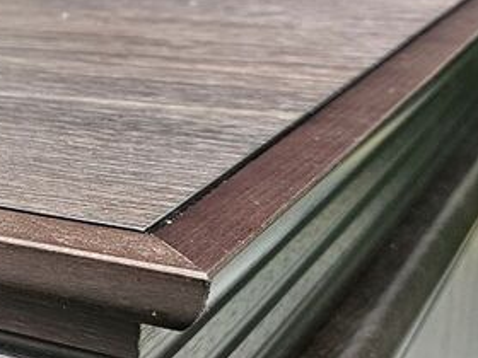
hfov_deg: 21.1
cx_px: -183
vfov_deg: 18.0
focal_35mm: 82
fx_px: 1132
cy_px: 157
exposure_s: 1/100
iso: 320
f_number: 1.8
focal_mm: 5.4
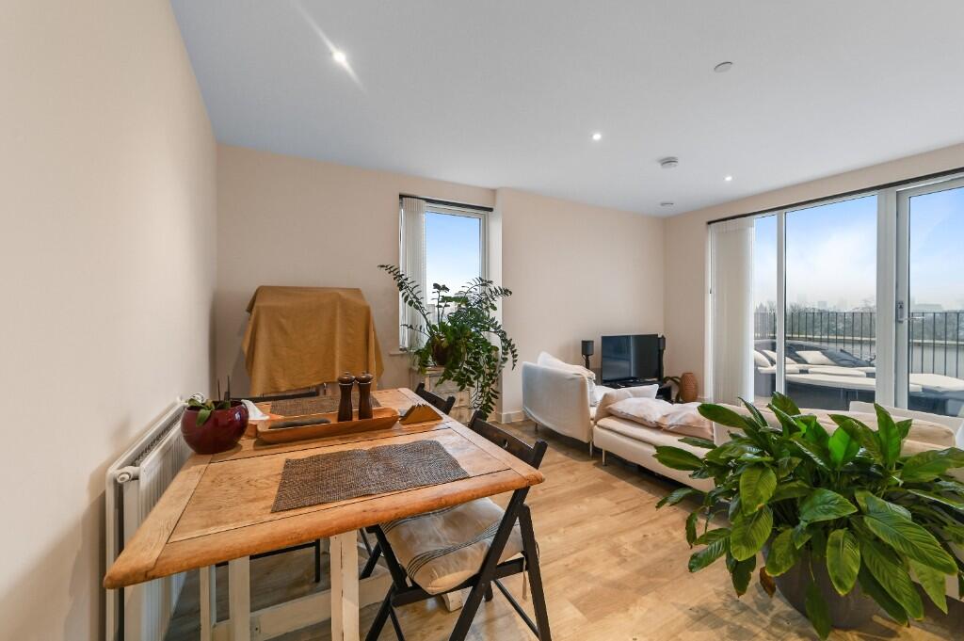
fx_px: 375
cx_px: 482
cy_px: 320
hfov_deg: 104.3
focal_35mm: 14
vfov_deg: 81.1
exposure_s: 1/2.5
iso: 400
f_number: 8
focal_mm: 14
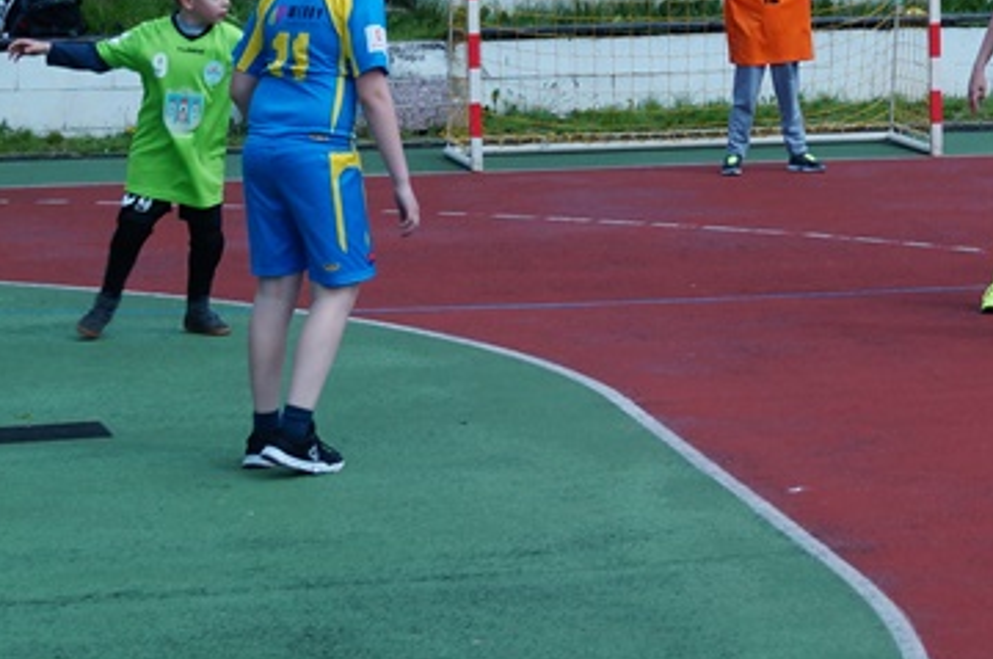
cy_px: -66
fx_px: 4077
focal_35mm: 148
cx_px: 1269
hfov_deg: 13.4
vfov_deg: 9.2
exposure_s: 1/250
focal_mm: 35
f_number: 9
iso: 100
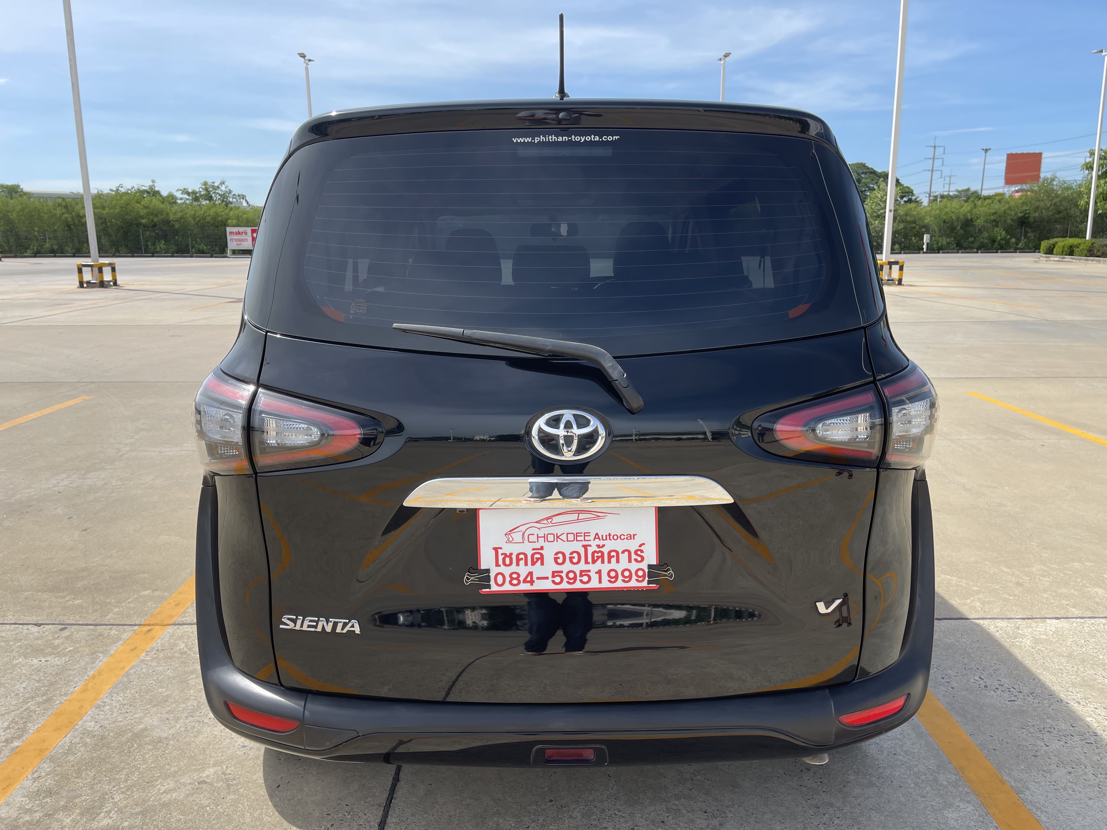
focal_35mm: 25
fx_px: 799
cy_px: 415
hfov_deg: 69.4
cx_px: 554
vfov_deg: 54.9
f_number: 1.6
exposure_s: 1/2597
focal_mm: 5.1
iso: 32
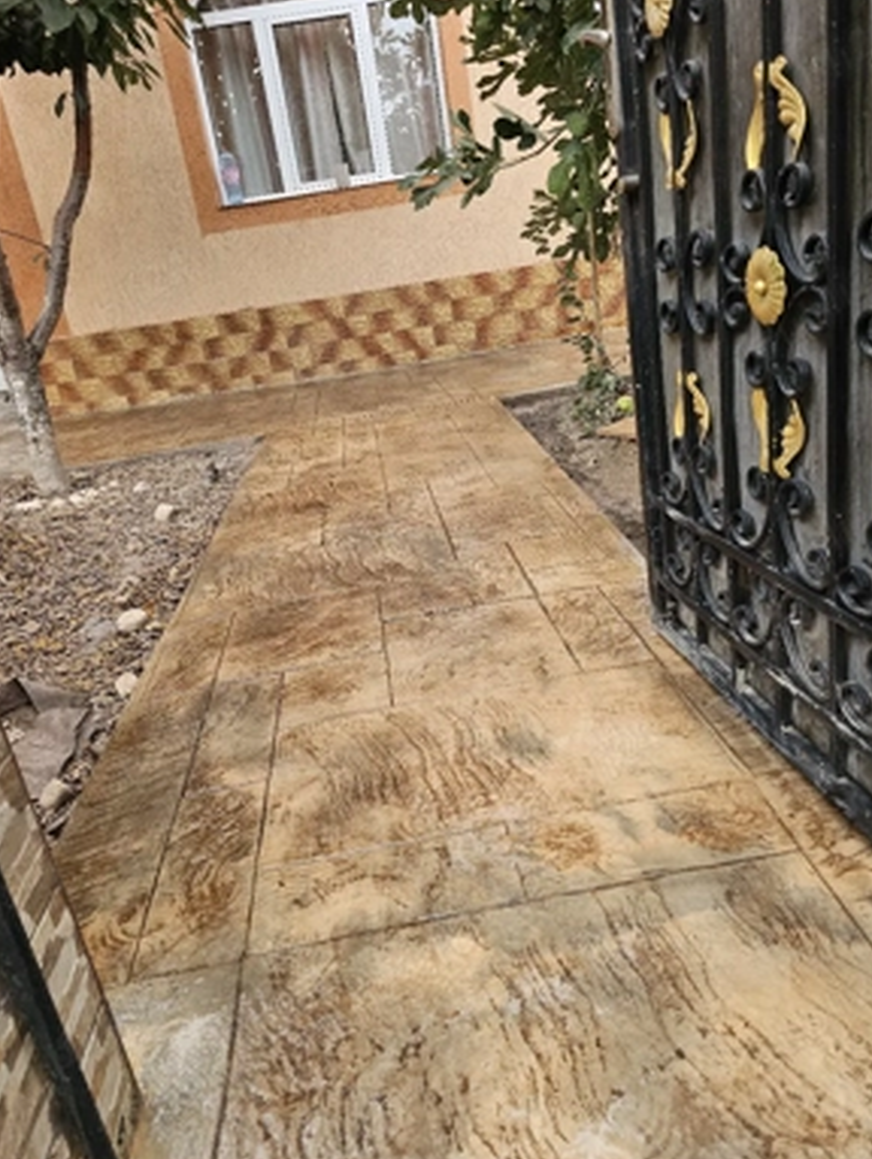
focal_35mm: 24
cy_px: 563
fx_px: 805
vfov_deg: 71.5
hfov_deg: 56.9
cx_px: 439
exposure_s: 1/175
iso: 10
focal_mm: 6.3
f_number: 1.7
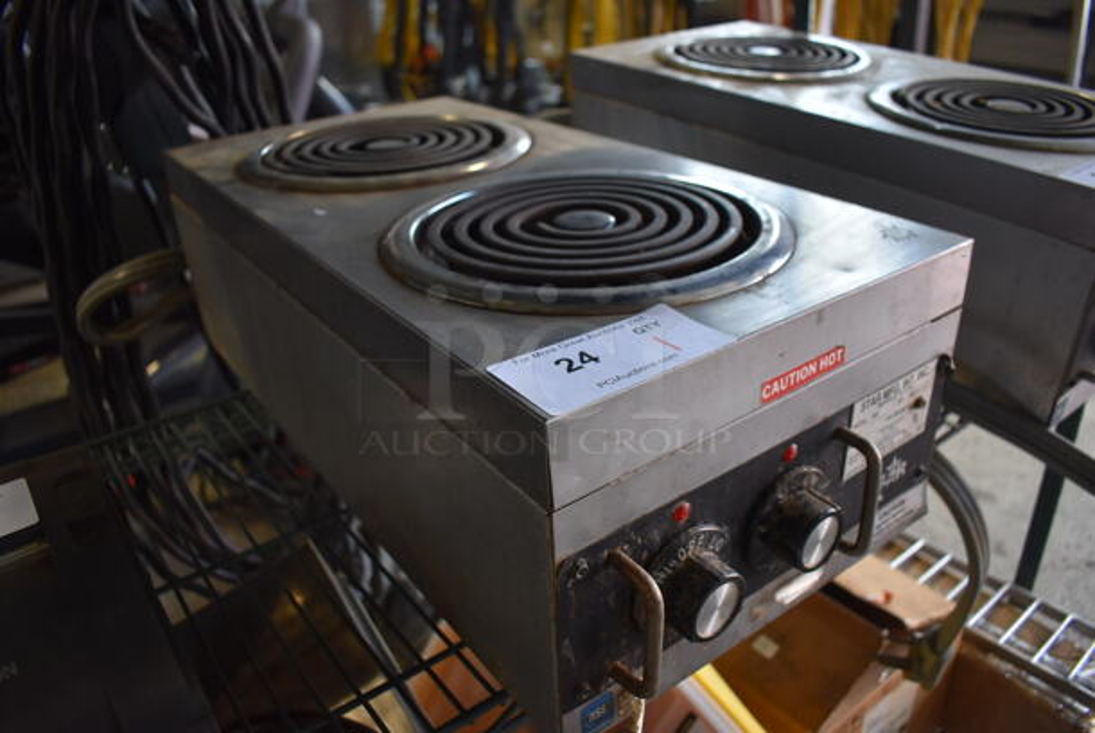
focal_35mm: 27
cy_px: 366
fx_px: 822
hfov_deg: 67.3
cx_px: 548
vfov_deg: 48.0
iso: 560
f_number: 3.5
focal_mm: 18
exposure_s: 1/250
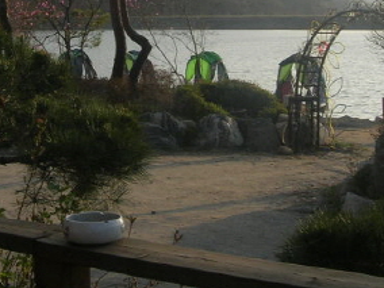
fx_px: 1187
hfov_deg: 18.3
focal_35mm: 107
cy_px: -3
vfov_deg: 13.6
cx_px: 133
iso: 64
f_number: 4.8
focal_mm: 7.8
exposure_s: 1/344
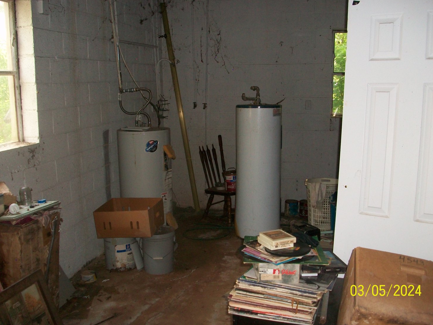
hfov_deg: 52.6
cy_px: 161
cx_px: 221
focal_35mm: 35
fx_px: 438
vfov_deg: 40.7
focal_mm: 5.7
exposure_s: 1/60
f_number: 2.8
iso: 120
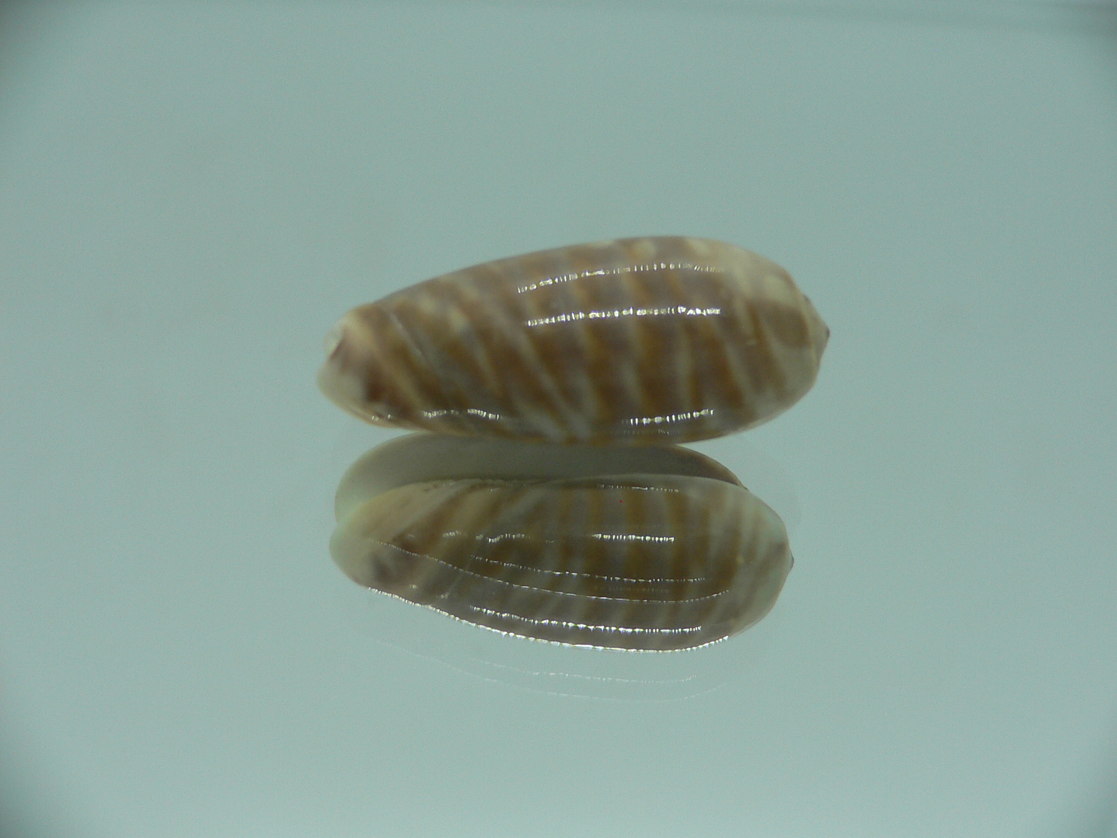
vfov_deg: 40.7
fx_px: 1129
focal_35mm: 35
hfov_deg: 52.6
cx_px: 558
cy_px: 419
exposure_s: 1/60
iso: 80
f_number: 2.8
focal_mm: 4.6
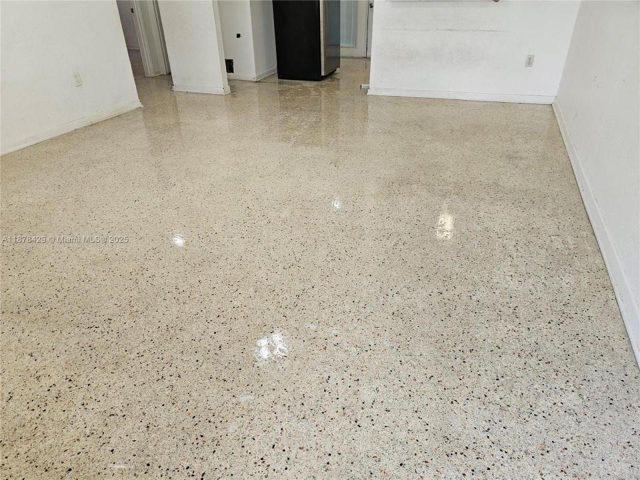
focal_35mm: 23
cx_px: 320
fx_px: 425
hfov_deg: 73.9
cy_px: 240
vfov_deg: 58.9
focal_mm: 5.4
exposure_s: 1/120
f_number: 1.8
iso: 125
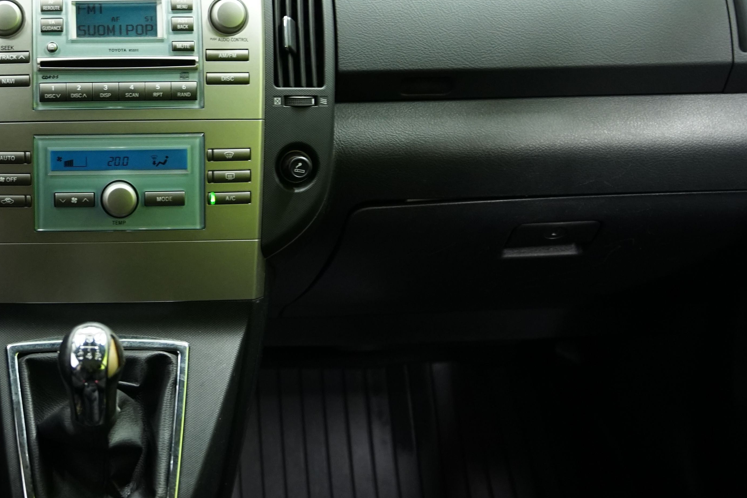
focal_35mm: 69
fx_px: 1432
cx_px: 76
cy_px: 130
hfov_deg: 28.2
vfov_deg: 19.6
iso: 1000
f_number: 2.8
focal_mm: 32
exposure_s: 1/30
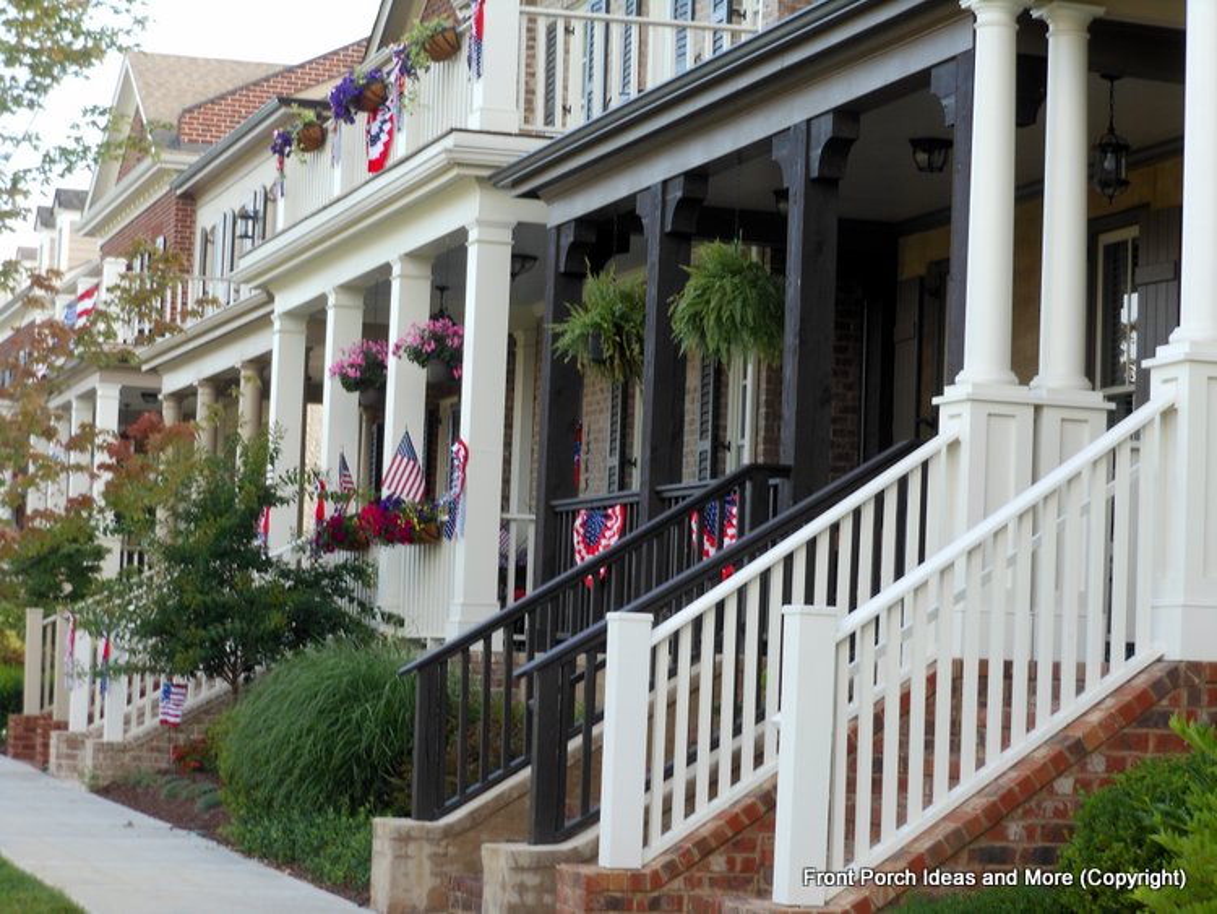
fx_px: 3060
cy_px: 457
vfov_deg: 17.0
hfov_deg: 22.5
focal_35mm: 87
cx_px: 608
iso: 80
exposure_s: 1/50
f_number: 5.3
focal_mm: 15.6
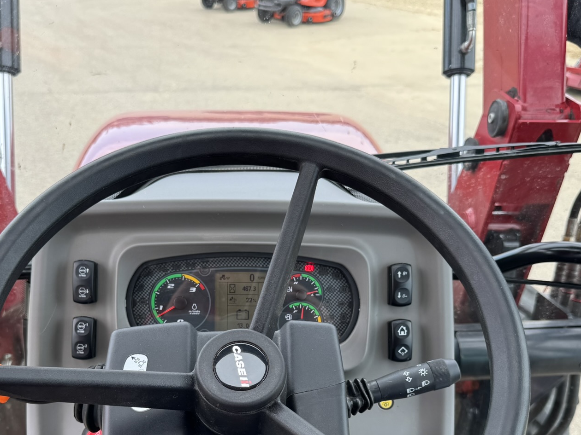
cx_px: 249
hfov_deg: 47.7
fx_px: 655
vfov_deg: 35.8
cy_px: 336
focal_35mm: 39
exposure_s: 1/372
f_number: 1.78
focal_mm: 6.76
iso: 80
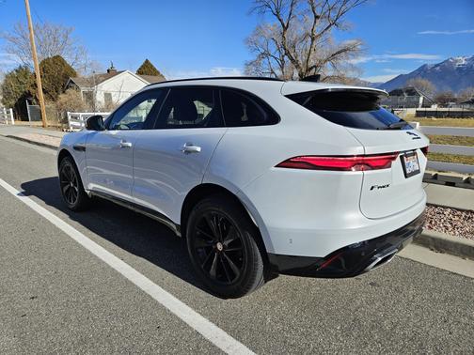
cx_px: 237
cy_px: 178
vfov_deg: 58.9
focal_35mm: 23
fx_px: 315
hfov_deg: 73.9
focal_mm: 5.4
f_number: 1.8
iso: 25
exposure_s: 1/1610
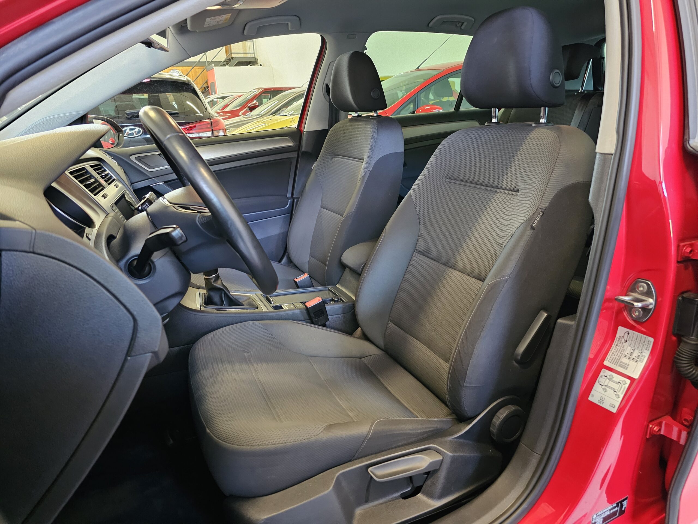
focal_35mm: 23
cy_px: 262
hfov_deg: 73.9
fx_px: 464
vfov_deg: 58.9
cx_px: 349
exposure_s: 1/25
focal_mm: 6.3
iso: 1000
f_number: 1.7
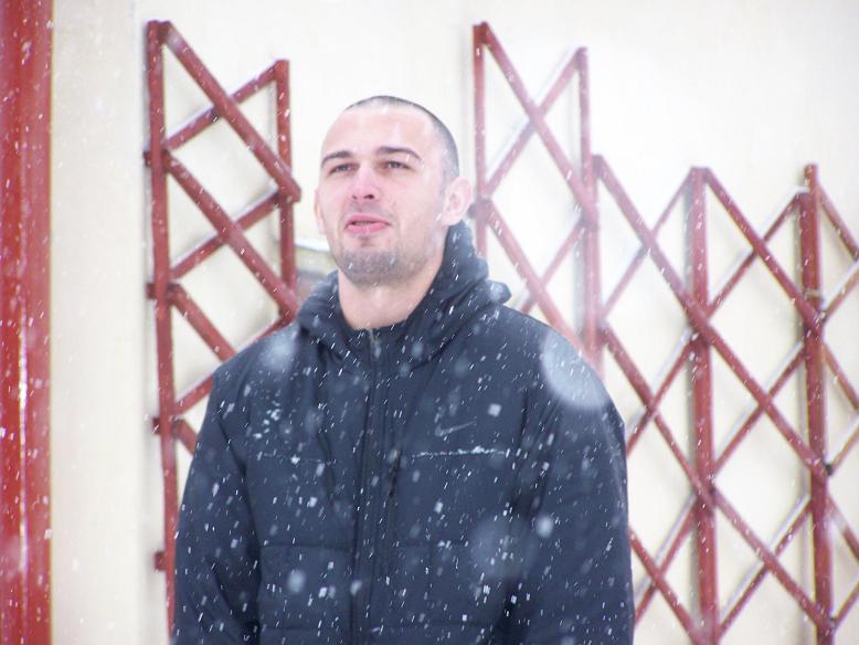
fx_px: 5908
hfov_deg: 8.3
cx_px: 430
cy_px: 322
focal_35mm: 238
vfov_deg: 6.2
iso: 160
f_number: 3.3
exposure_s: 1/200
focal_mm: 39.5
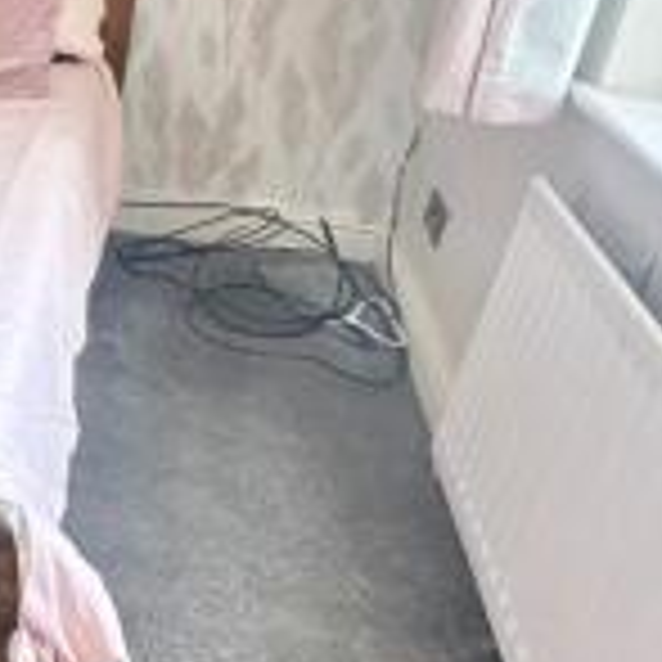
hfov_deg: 25.1
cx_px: -367
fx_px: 1060
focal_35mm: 49
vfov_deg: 34.2
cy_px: 191
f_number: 2.2
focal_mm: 2.22
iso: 320
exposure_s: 1/60
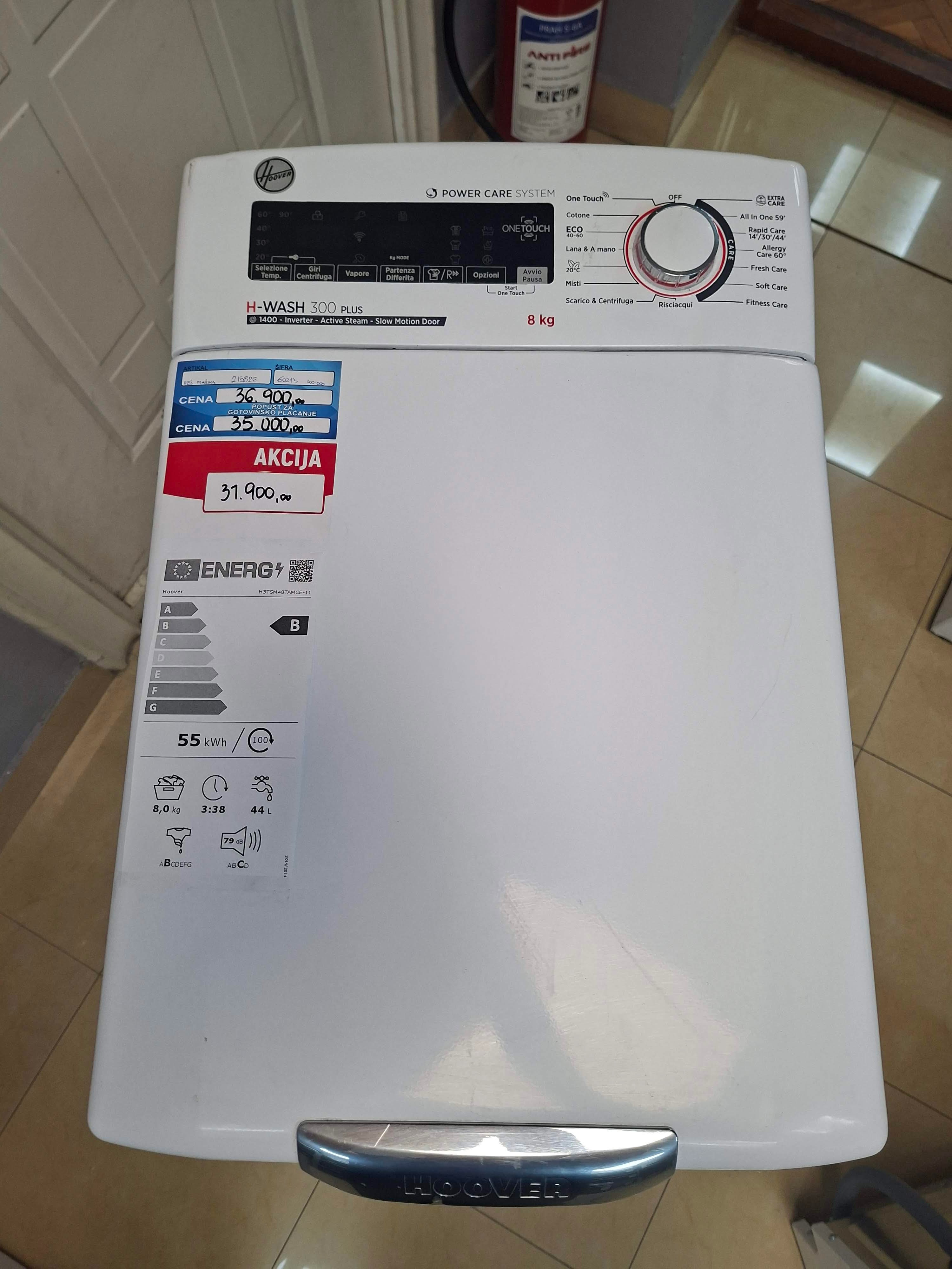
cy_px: 634
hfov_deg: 58.9
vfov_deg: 73.9
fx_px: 843
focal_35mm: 23
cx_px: 476
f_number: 1.8
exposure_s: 1/120
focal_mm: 5.54
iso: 200
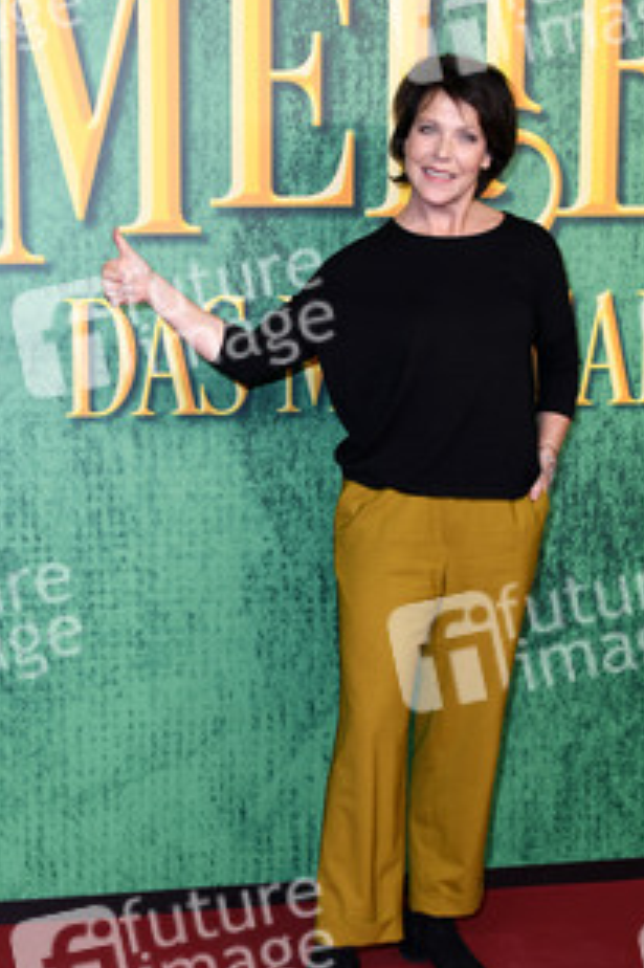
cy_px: 481
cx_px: 264
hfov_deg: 25.9
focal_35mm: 52
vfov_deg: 38.2
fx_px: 1397
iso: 250
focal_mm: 40
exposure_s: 1/160
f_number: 6.3
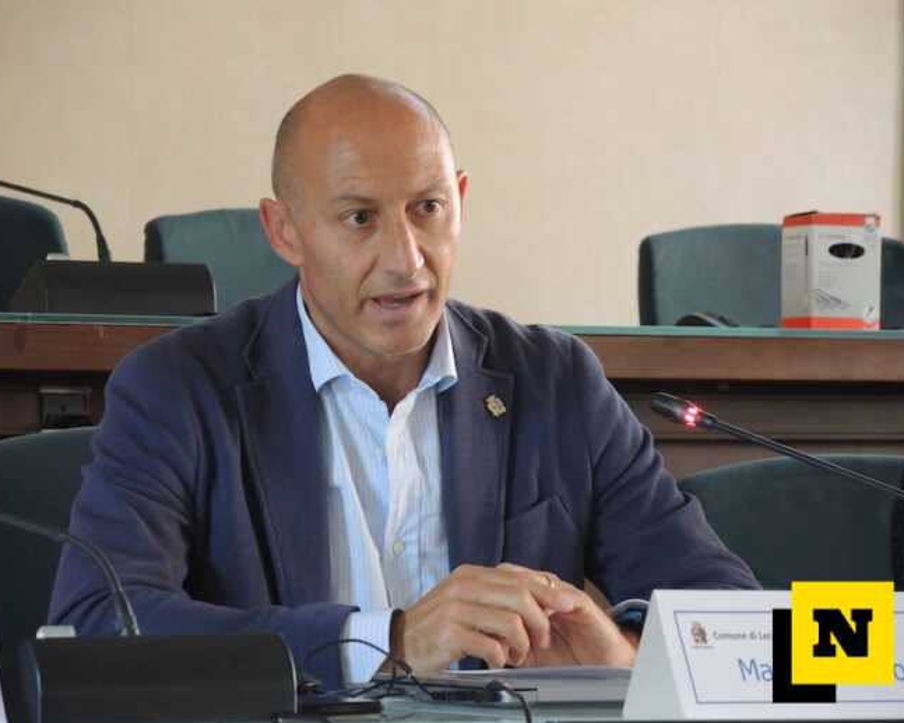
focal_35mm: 210
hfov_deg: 9.2
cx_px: 444
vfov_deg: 7.4
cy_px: 363
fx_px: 5620
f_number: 4
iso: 560
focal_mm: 42.8
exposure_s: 1/15
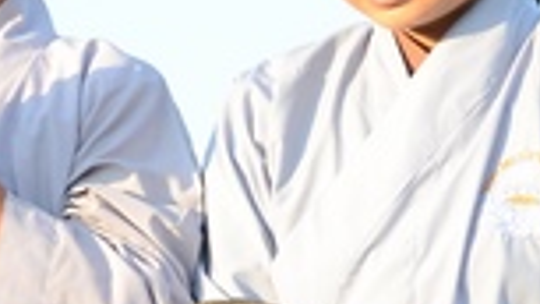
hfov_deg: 13.4
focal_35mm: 160
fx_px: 2291
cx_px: 99
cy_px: 327
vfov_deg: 7.5
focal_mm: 24
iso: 250
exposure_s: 1/125
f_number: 8
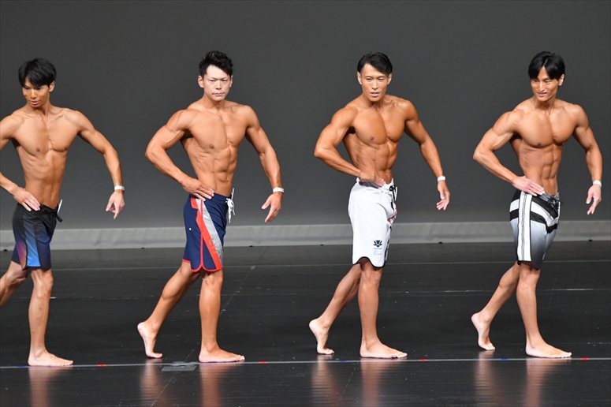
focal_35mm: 300
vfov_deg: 4.6
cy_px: 204
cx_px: 306
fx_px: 5089
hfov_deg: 6.9
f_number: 5.6
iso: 4000
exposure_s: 1/400
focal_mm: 200
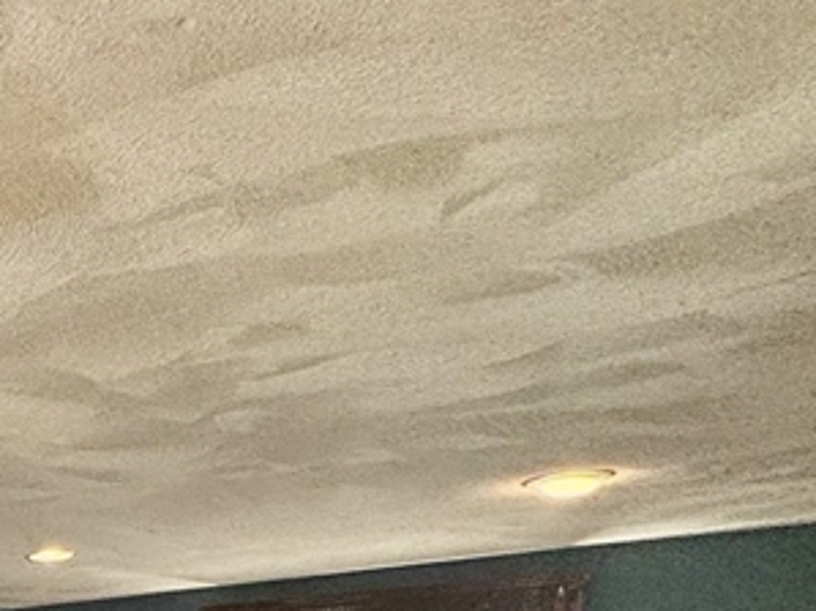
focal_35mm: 48
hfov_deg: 28.9
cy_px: 971
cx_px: -338
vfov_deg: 23.0
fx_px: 1131
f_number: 2.2
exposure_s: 1/120
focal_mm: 2.22
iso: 160
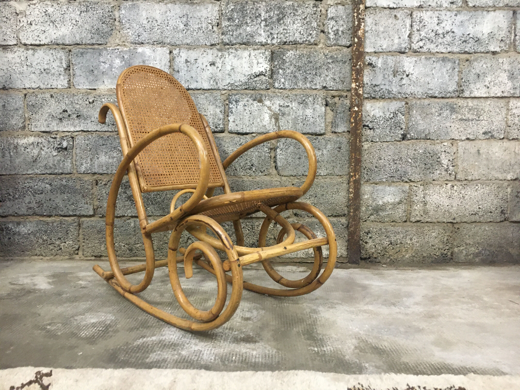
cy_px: 195
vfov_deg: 48.2
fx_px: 436
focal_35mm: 29
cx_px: 260
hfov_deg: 61.7
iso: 200
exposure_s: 1/17
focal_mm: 4.15
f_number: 2.2
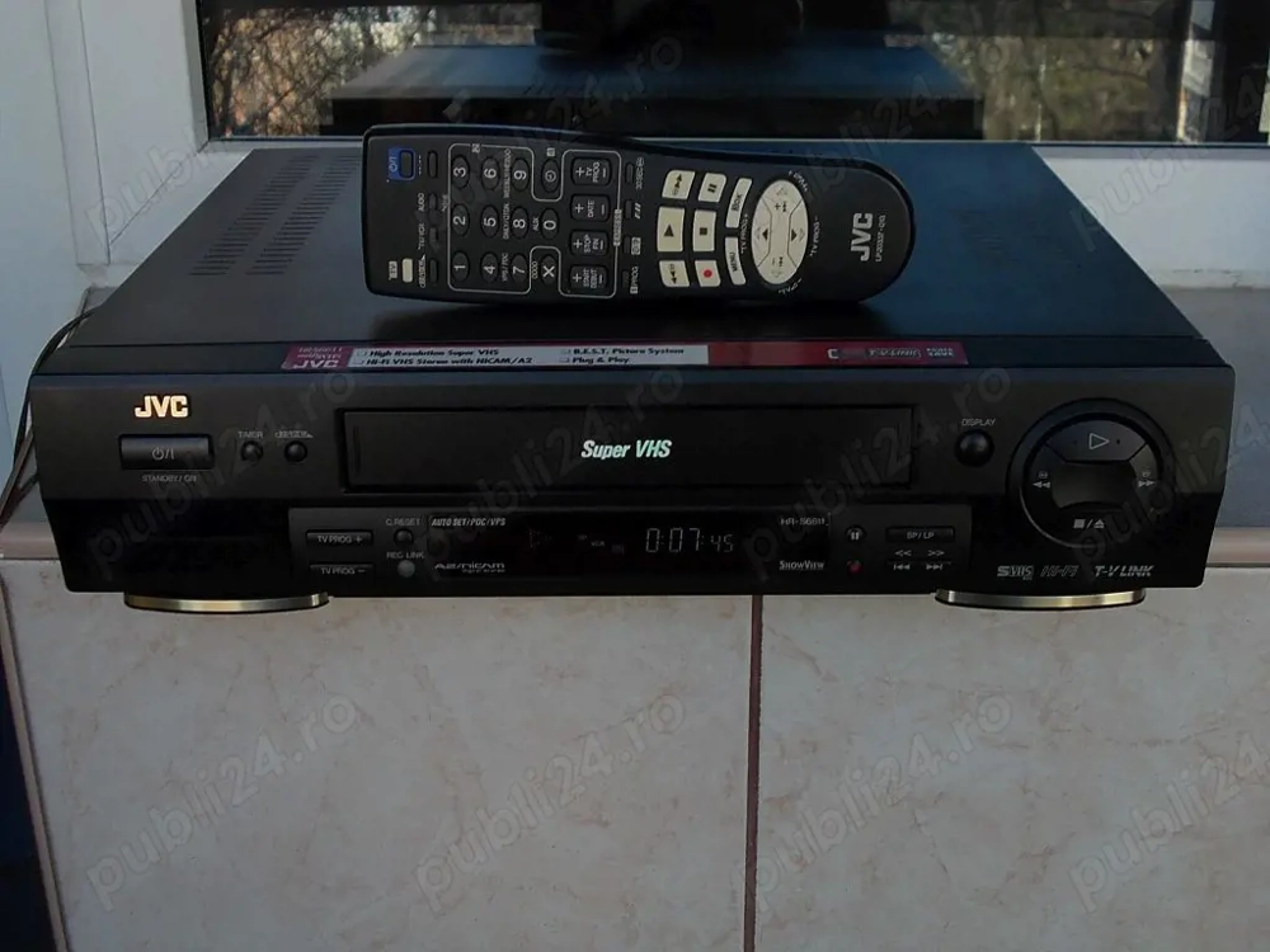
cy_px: 476
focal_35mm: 43
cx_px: 635
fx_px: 1578
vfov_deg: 33.6
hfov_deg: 43.9
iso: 80
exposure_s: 1/80
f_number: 3.3
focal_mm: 6.1
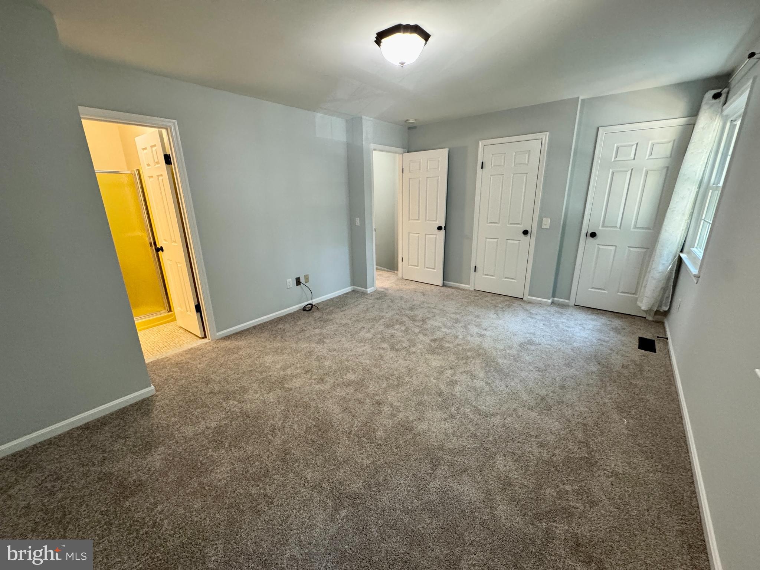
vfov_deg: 85.7
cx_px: 380
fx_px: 307
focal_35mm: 14
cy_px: 285
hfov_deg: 102.1
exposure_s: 1/60
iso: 400
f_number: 2.2
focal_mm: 2.22
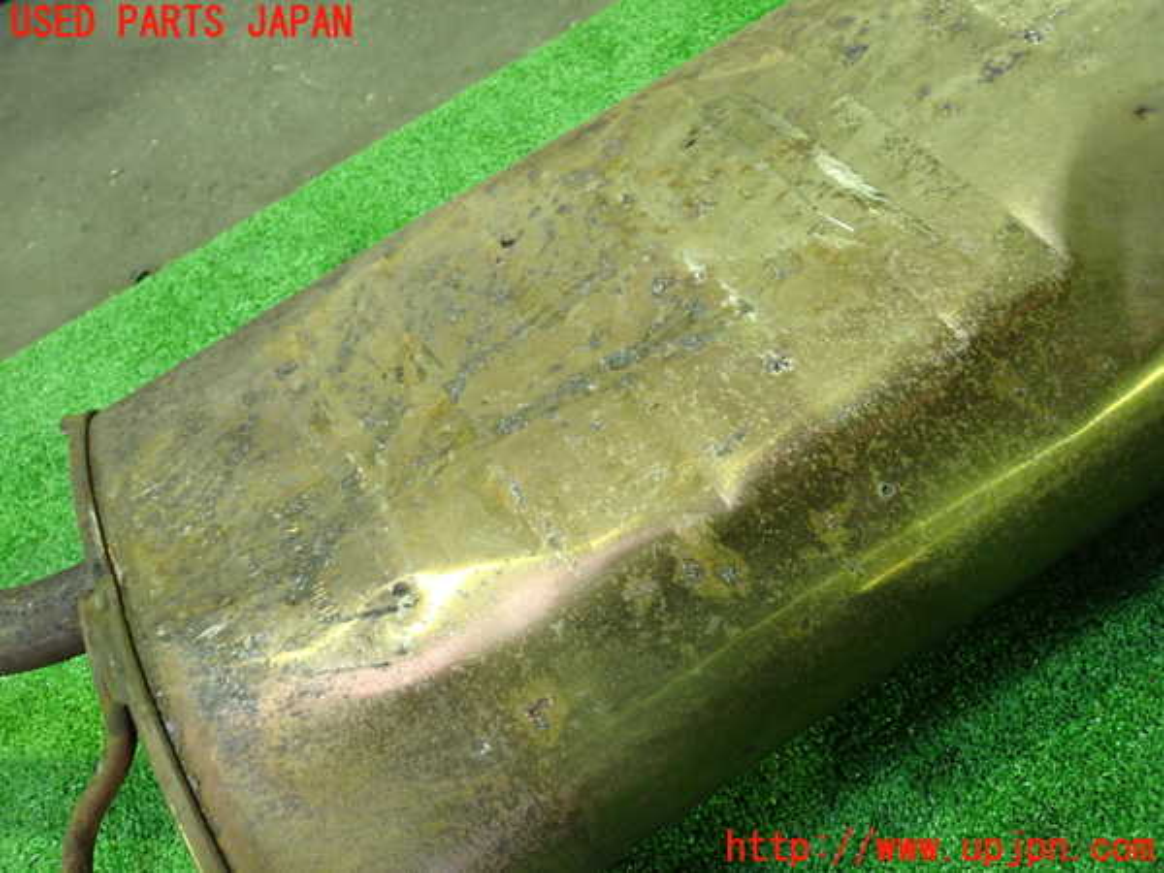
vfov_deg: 46.8
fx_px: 1009
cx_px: 582
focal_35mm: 30
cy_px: 436
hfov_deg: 60.0
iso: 800
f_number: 2.3
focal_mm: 5.4
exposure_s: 1/30
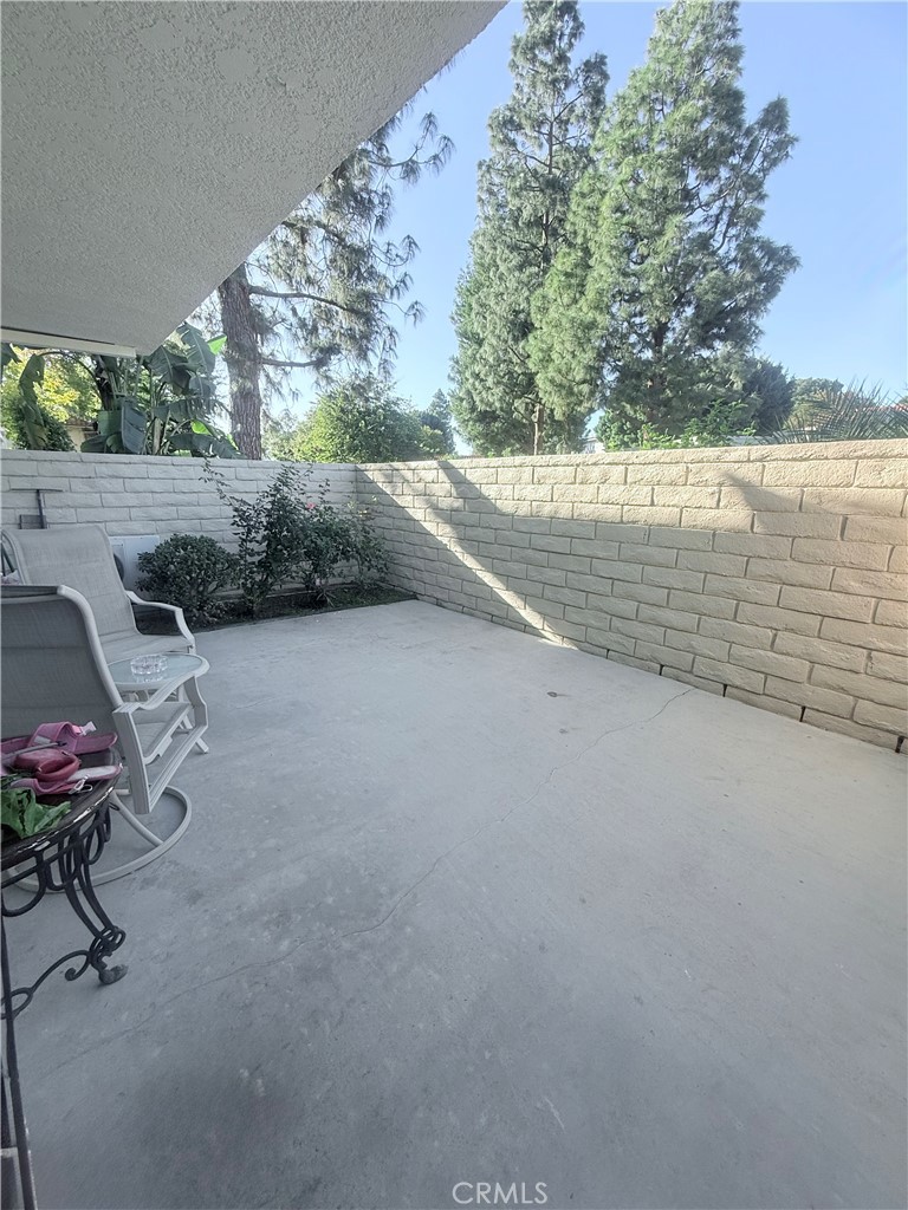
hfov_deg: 85.7
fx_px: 490
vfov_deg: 102.1
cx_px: 454
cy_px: 605
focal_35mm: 14
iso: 64
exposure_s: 1/430
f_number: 2.2
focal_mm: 2.22
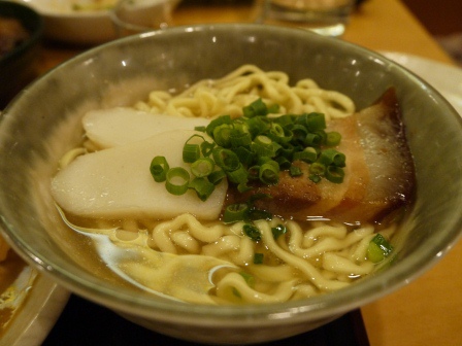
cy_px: 173
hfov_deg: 56.8
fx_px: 427
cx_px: 231
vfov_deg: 44.2
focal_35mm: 32
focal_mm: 16
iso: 1600
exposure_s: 1/40
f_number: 4
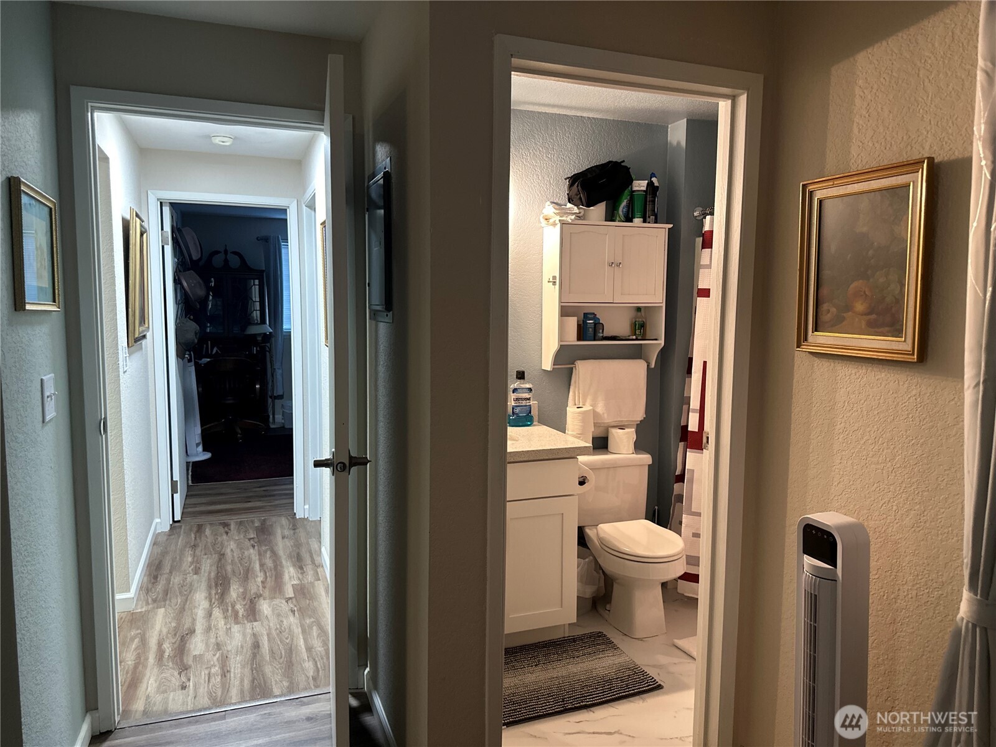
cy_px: 374
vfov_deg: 56.8
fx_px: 691
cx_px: 498
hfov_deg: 71.6
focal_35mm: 24
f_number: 1.78
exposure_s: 1/60
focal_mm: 6.86
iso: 320
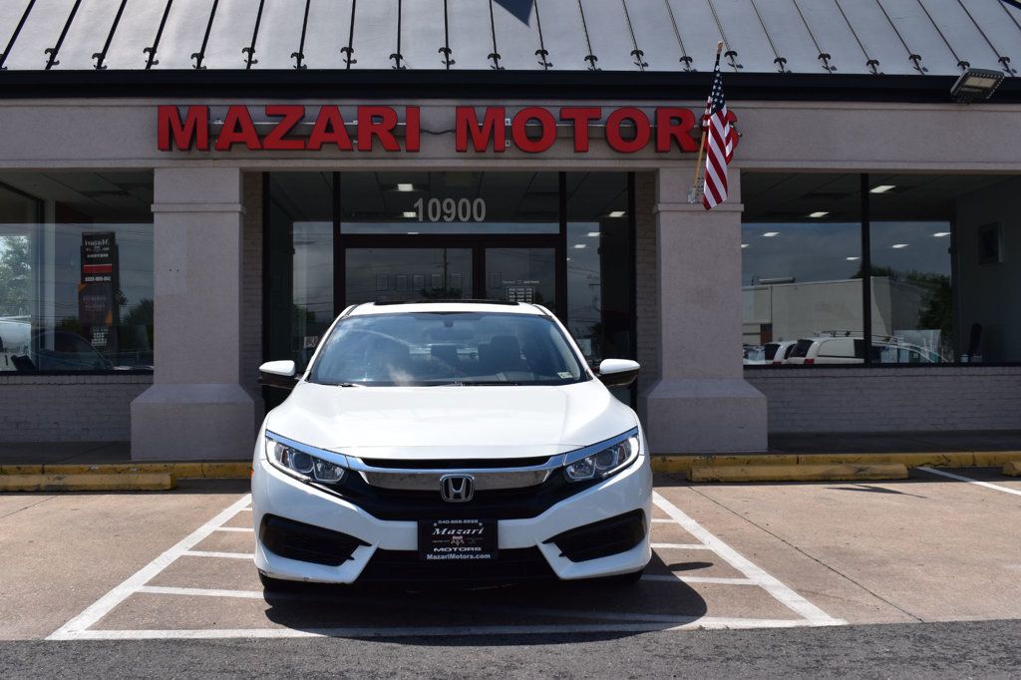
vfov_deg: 33.0
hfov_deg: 47.9
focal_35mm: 40
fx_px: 1148
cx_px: 510
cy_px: 340
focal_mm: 27
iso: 220
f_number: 11
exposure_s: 1/500
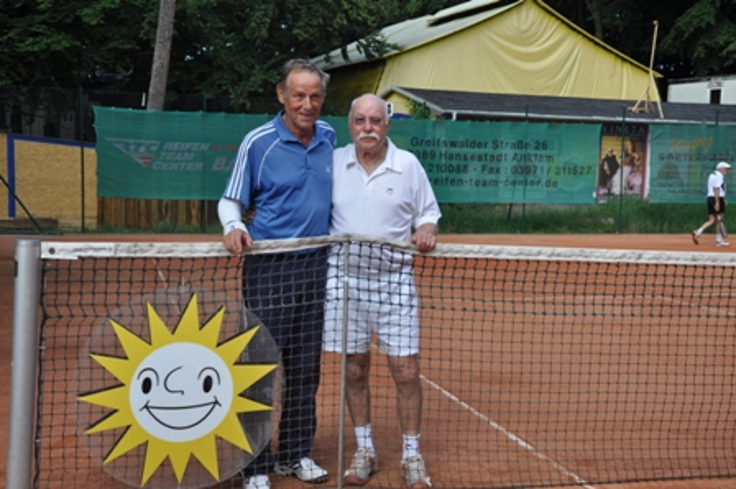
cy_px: 244
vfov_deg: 28.0
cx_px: 368
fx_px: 981
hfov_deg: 41.1
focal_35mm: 48
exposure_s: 1/200
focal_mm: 32
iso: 200
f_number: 7.1
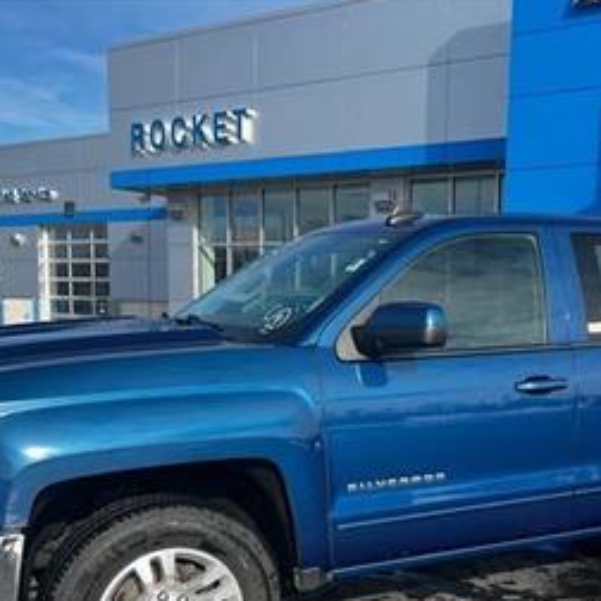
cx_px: 408
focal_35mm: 46
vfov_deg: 36.1
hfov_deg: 36.4
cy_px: 439
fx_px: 904
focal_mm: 5.7
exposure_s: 1/2571
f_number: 1.5
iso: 50
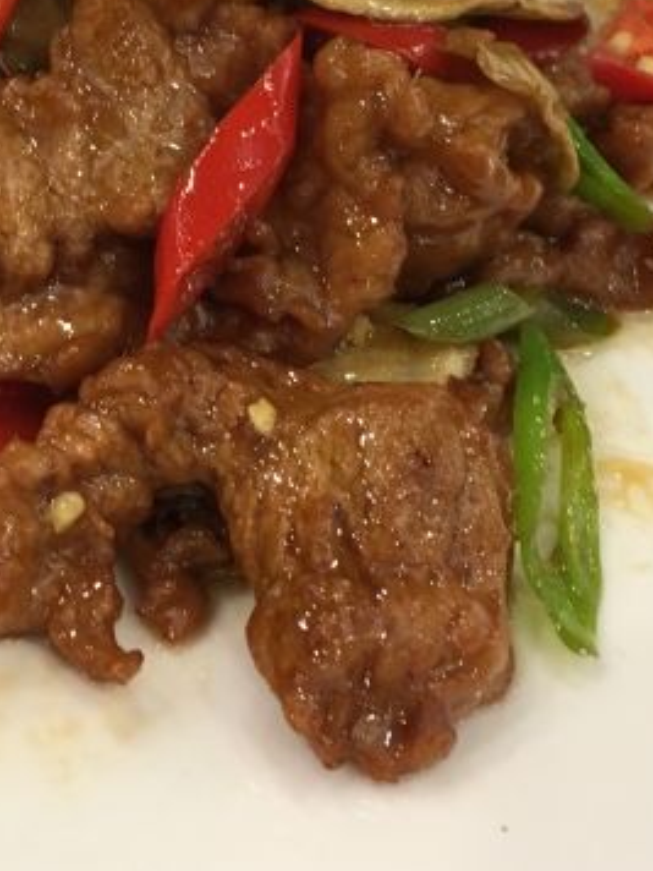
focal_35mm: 57
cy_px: 269
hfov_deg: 25.3
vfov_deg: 33.4
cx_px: 153
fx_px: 1434
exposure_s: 1/33
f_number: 2.2
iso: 160
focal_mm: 4.15
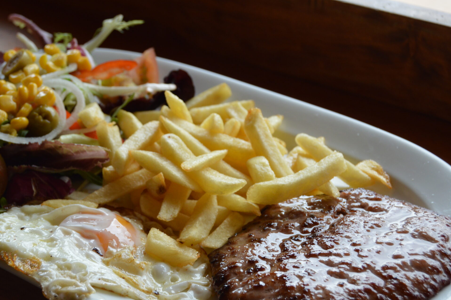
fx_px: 1051
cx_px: 166
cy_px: 172
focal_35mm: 84
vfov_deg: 16.2
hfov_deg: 24.1
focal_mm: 42
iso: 400
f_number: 5
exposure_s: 1/80
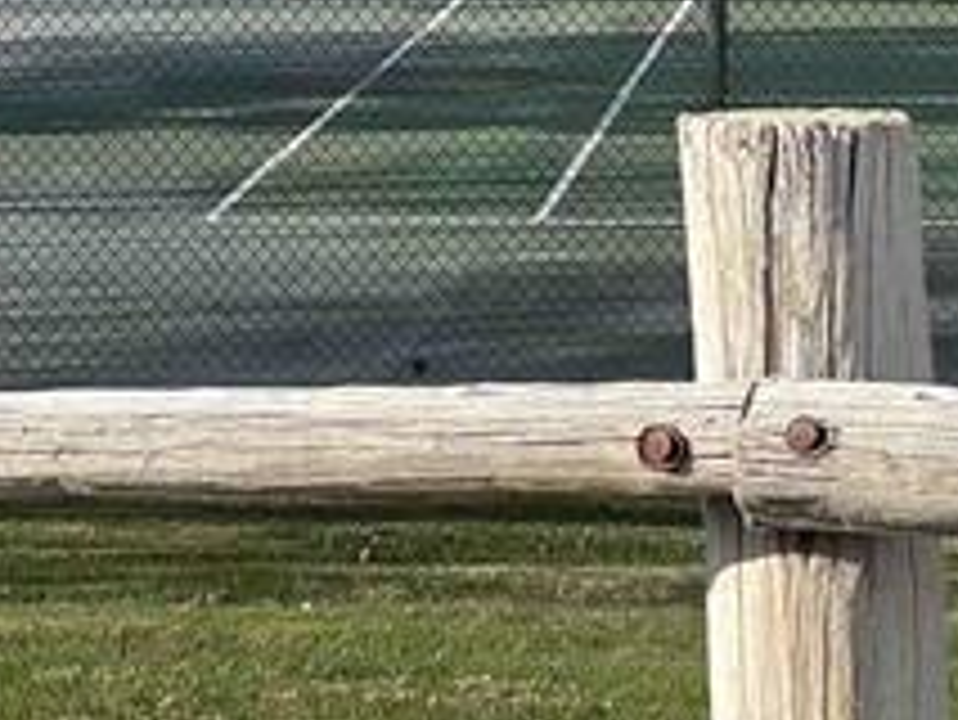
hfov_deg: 8.4
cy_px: -270
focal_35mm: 231
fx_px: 6397
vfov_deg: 6.4
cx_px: 1246
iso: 32
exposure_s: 1/576
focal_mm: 9
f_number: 2.8
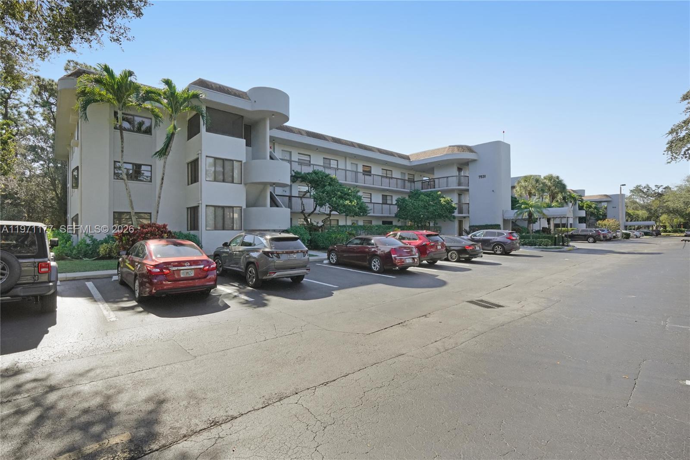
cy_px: 230
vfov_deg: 73.7
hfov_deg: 96.7
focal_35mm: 16
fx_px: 307
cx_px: 345
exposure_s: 1/4000
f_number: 9
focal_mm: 16
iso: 3200
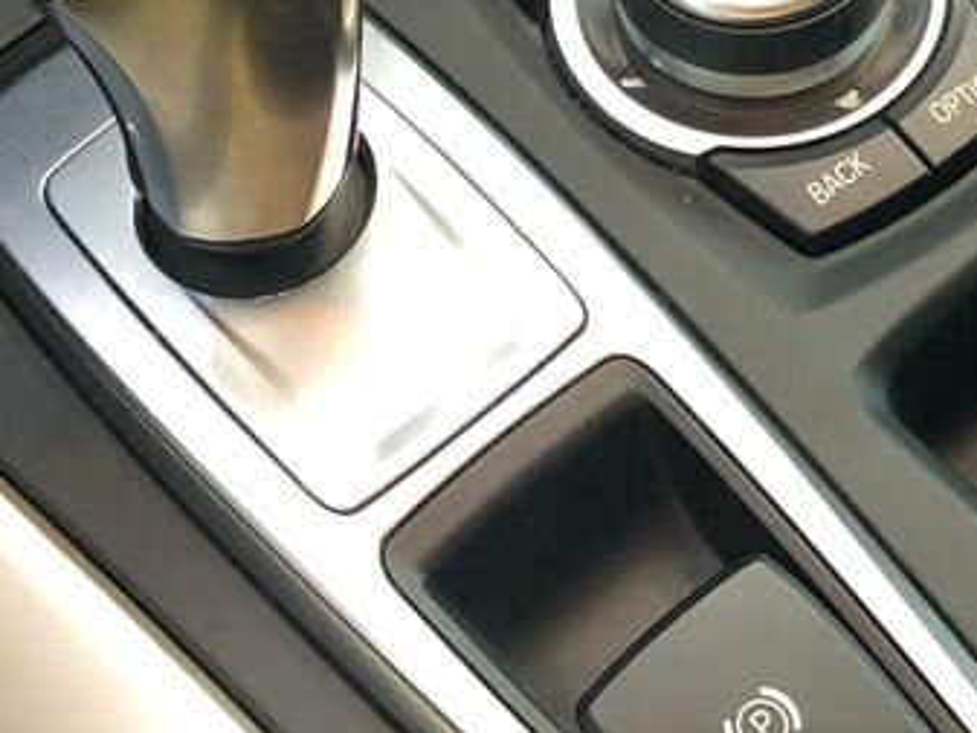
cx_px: 557
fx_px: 2400
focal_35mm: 85
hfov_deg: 23.0
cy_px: 64
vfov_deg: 17.1
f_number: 1.8
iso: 100
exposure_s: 1/13
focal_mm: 3.99
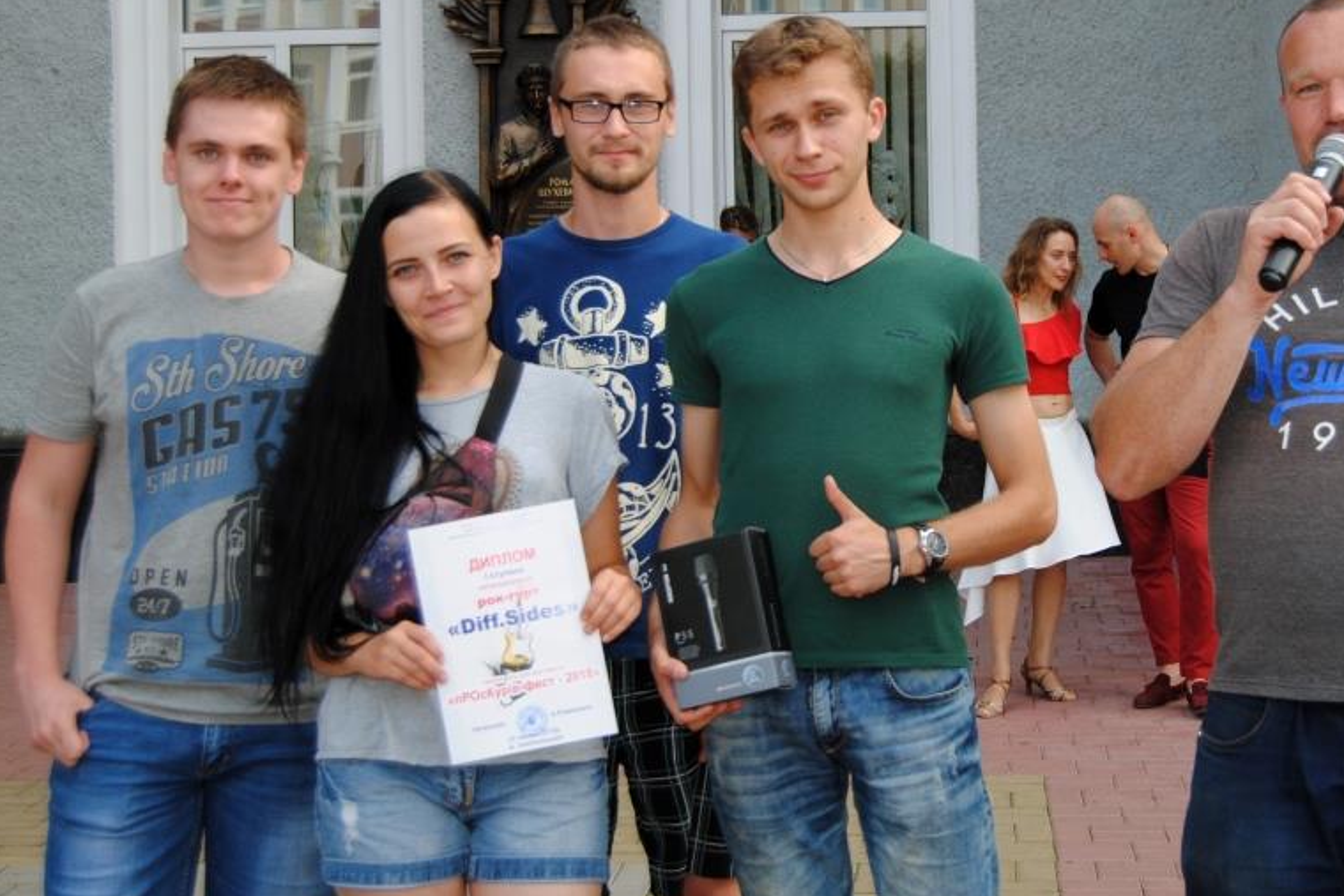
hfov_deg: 31.9
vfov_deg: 21.7
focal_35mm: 63
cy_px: 416
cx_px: 840
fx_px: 2340
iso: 250
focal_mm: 31
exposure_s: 1/200
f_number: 4.5
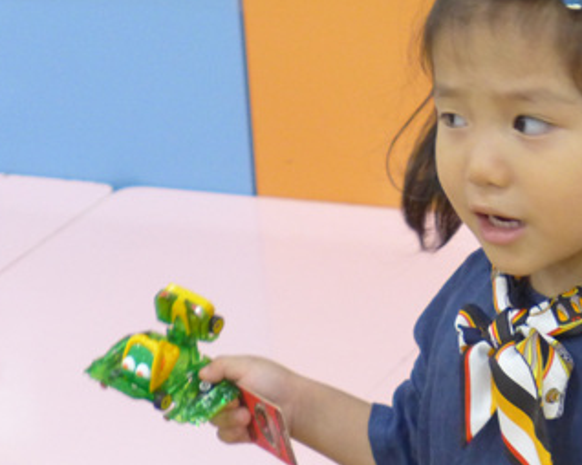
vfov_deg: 8.7
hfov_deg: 10.8
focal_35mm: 177
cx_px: 529
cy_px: 143
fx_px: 3047
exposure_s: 1/160
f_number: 2.3
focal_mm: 17.7
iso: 800
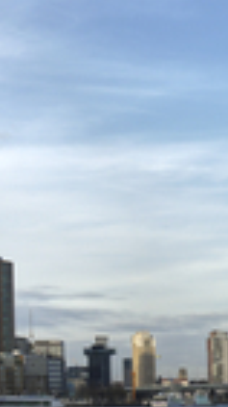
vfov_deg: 25.9
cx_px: 364
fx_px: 884
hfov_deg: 13.6
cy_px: 198
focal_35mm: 82
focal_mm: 16
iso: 100
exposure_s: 1/125
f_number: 9
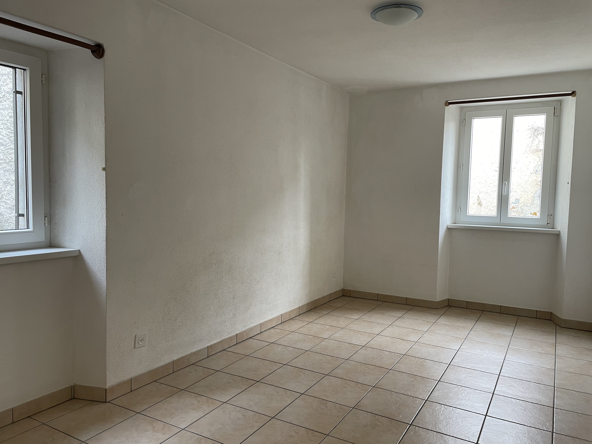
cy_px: 222
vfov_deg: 53.1
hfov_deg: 67.3
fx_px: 445
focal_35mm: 26
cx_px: 296
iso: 80
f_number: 1.6
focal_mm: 4.2
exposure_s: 1/50
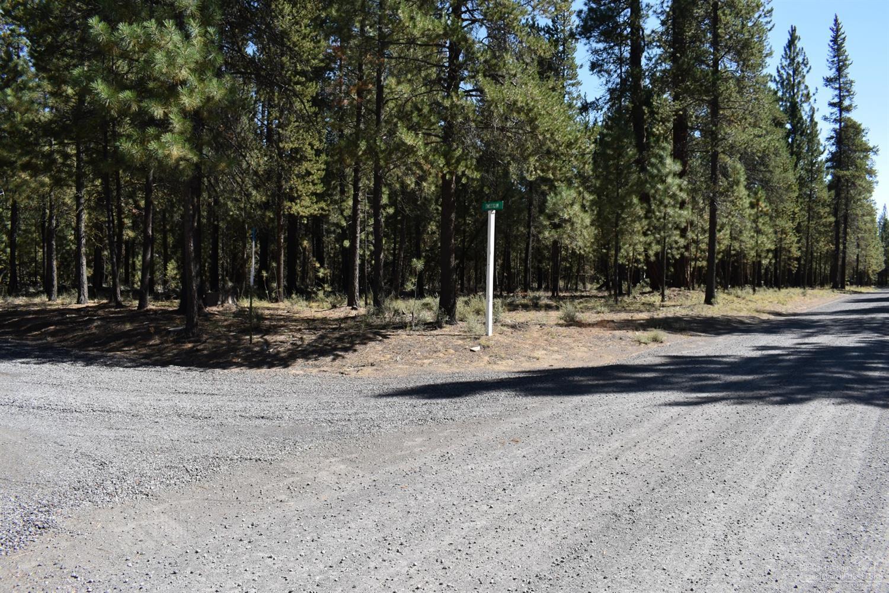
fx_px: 667
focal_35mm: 27
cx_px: 444
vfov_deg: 47.9
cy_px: 296
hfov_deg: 67.4
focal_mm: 18
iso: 100
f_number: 8
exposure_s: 1/200
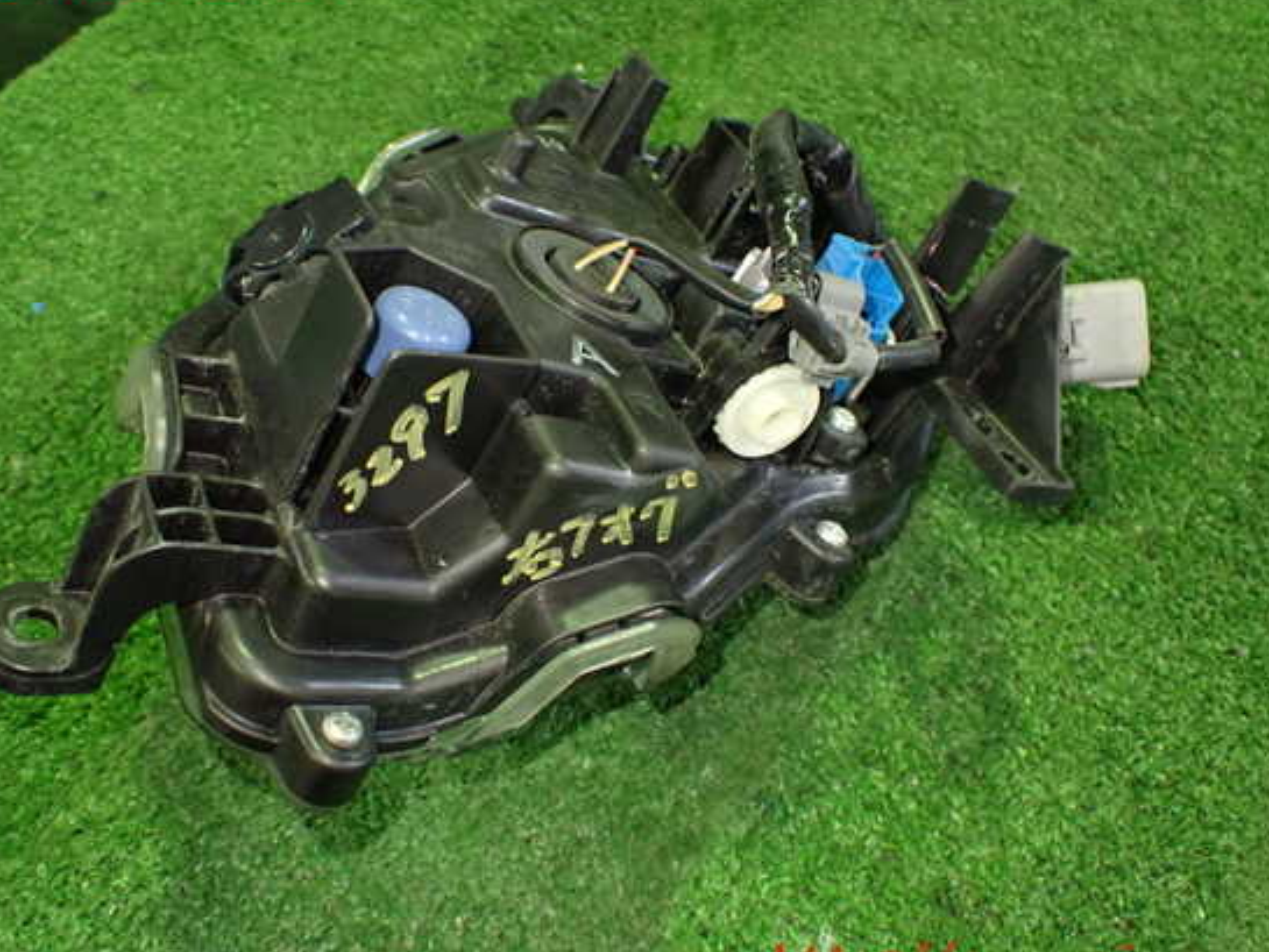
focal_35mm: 33
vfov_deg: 43.0
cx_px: 603
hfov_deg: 55.3
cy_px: 473
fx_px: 1210
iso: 800
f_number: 2.3
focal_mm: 5.4
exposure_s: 1/50
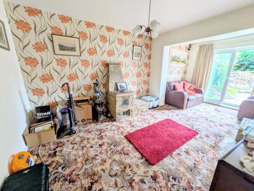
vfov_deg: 85.7
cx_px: 127
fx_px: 103
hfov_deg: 102.0
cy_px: 96
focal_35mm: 14
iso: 55
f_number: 2.2
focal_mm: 1.83
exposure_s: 1/50
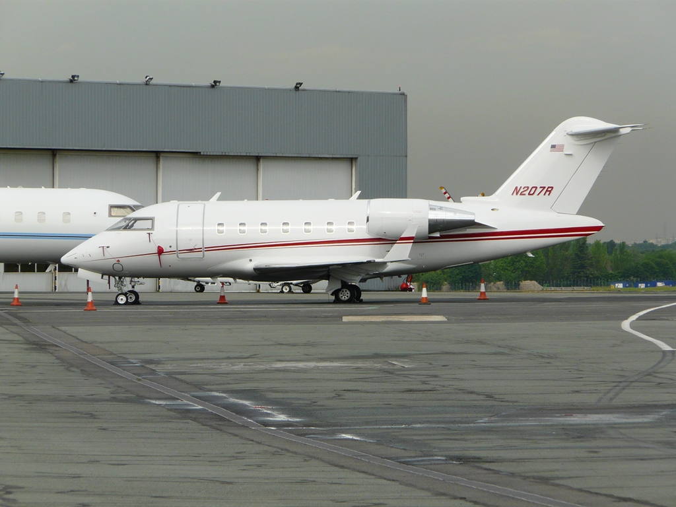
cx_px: 338
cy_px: 254
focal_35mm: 314
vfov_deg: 4.7
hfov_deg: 6.3
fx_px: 6132
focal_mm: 51.6
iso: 100
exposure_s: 1/500
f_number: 5.6
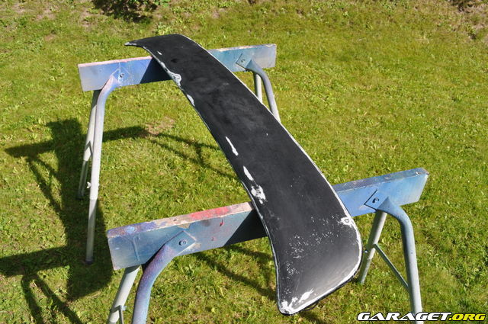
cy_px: 162
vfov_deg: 43.5
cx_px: 244
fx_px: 406
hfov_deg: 62.0
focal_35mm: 30
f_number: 9
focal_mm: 20
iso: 200
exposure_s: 1/320
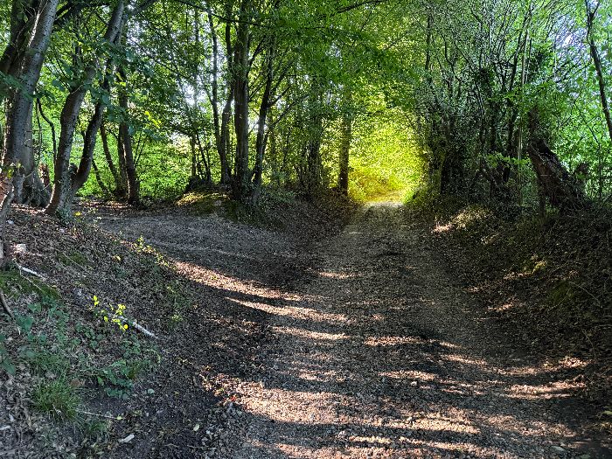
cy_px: 230
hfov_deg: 71.6
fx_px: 424
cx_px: 306
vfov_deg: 56.8
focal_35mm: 24
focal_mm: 6.76
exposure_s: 1/60
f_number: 1.78
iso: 800
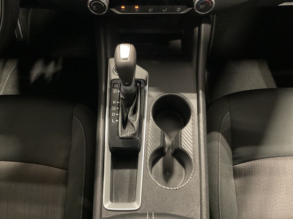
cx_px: 146
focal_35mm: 29
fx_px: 245
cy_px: 110
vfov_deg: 48.2
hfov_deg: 61.7
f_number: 1.8
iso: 500
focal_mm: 3
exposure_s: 1/25
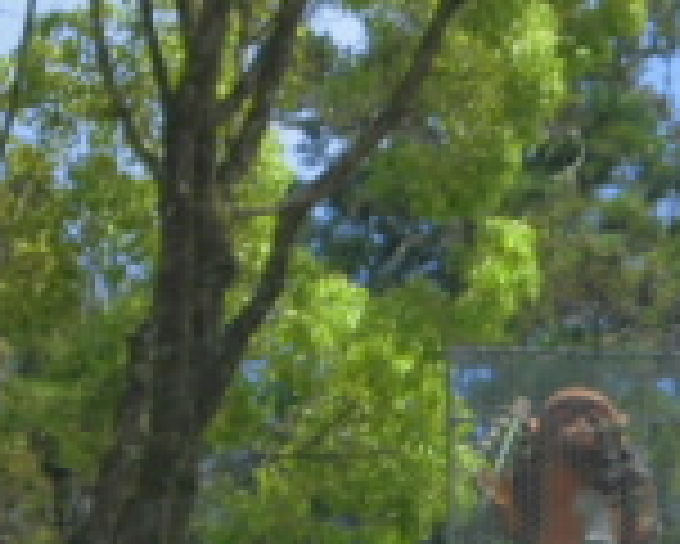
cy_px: 638
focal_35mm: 404
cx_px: 549
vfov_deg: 3.8
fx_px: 8136
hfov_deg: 4.8
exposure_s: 1/125
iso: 100
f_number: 6.5
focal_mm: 27.6
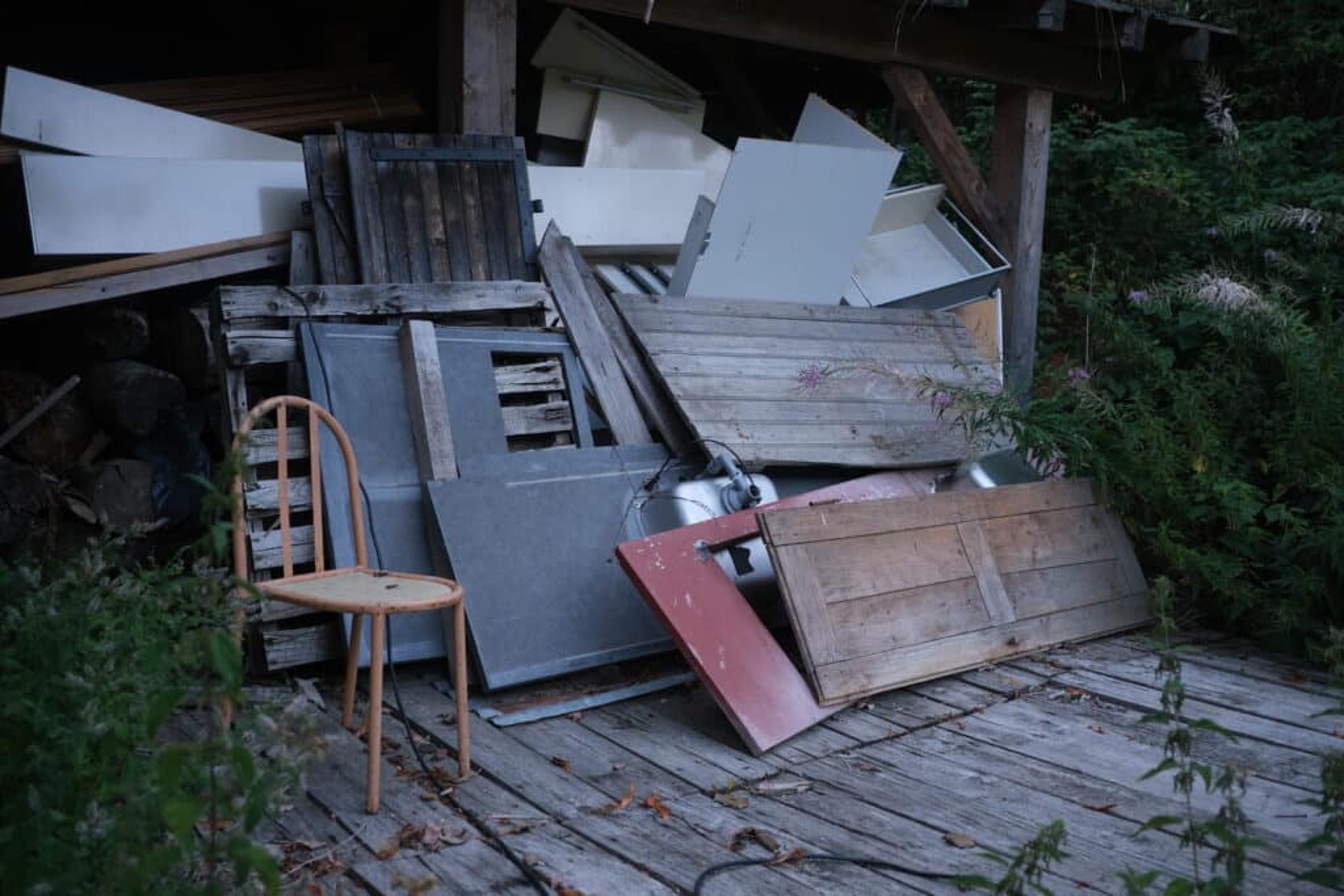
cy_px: 448
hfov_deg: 54.4
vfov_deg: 37.9
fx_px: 1307
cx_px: 672
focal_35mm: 35
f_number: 2
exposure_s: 1/250
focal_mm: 23
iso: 200
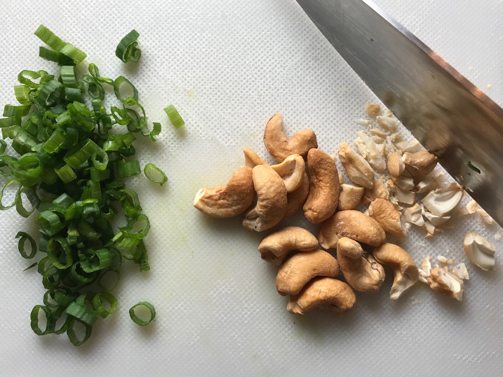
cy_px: 188
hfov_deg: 63.4
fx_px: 407
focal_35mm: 28
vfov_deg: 49.7
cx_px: 252
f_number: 1.8
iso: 25
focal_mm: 3.99
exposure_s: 1/40
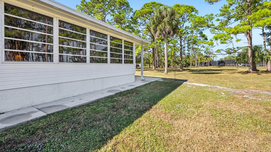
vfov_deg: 64.9
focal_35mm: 17
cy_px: 63
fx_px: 119
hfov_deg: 97.5
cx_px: 134
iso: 400
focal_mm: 15.5
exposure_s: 1/640
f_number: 8
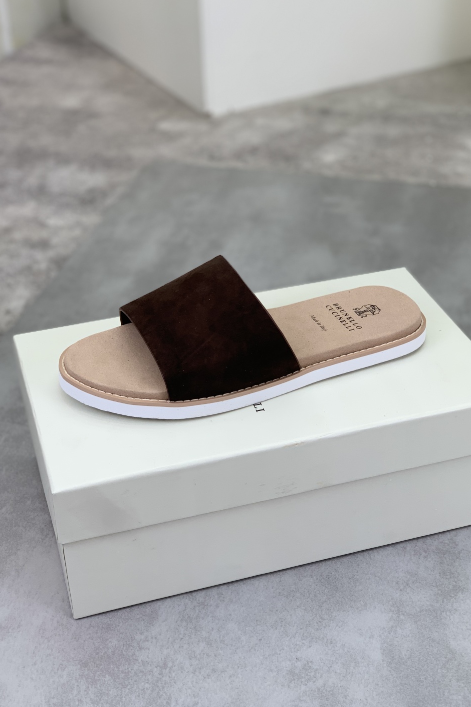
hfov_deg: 24.6
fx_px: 1079
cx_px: 242
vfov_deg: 36.2
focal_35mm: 55
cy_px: 357
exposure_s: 1/101
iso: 16
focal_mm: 6
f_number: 2.4
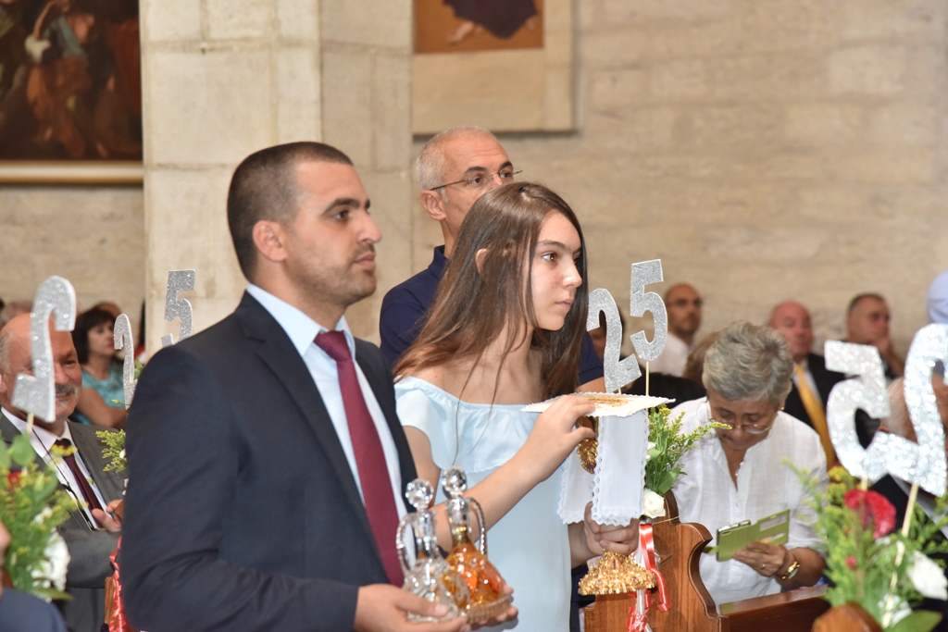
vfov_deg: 11.4
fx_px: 3160
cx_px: 474
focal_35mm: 120
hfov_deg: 17.1
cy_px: 316
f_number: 5.6
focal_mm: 120
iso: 1600
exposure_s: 1/200
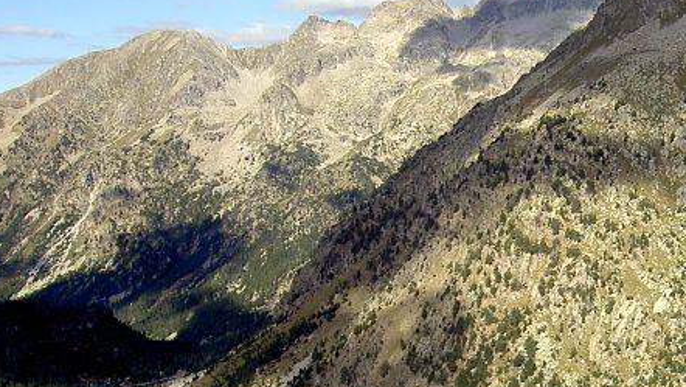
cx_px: 613
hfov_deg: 30.1
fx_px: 1219
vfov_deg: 17.9
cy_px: 297
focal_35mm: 67
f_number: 4.7
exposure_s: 1/400
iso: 50
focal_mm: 5.6
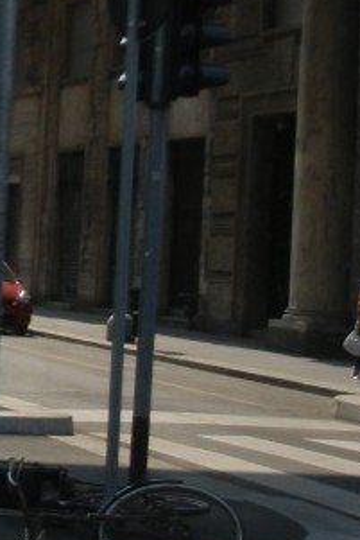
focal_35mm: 106
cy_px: 160
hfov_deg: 11.9
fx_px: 1588
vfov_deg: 19.2
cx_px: -287
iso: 160
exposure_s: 1/1065
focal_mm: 5.4
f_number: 3.5
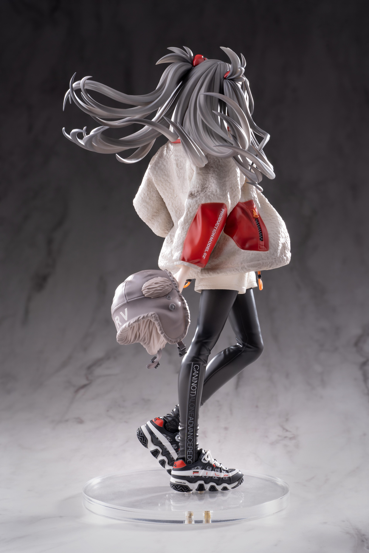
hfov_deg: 15.2
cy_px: 276
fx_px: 1384
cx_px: 184
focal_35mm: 90
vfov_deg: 22.6
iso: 125
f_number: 14
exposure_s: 1/125
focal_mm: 90
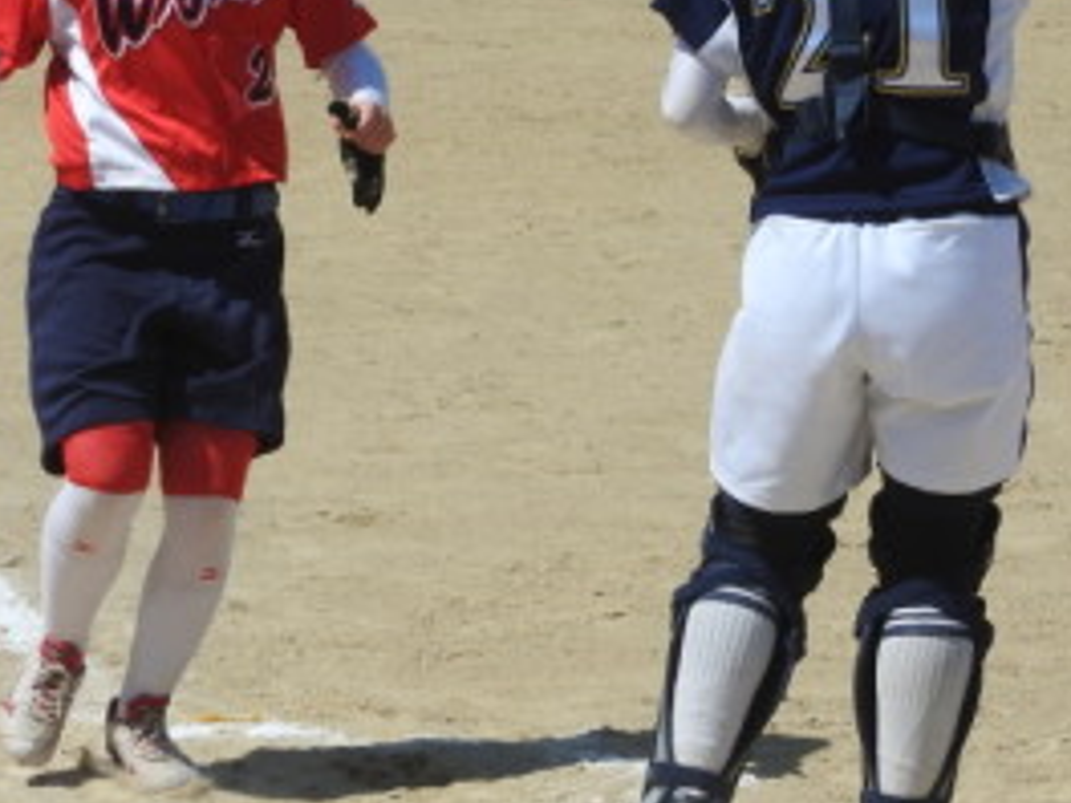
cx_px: 365
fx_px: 6683
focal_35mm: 216
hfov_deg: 9.2
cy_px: 402
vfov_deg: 6.9
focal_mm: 17
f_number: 4.8
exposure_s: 1/1250
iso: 100
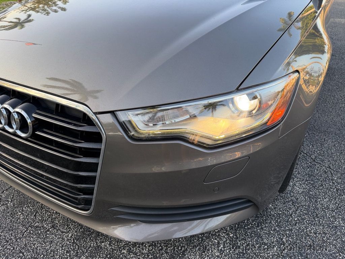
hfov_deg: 71.6
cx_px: 172
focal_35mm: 24
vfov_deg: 56.8
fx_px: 239
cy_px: 130
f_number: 1.78
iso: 100
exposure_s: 1/245
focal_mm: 6.76
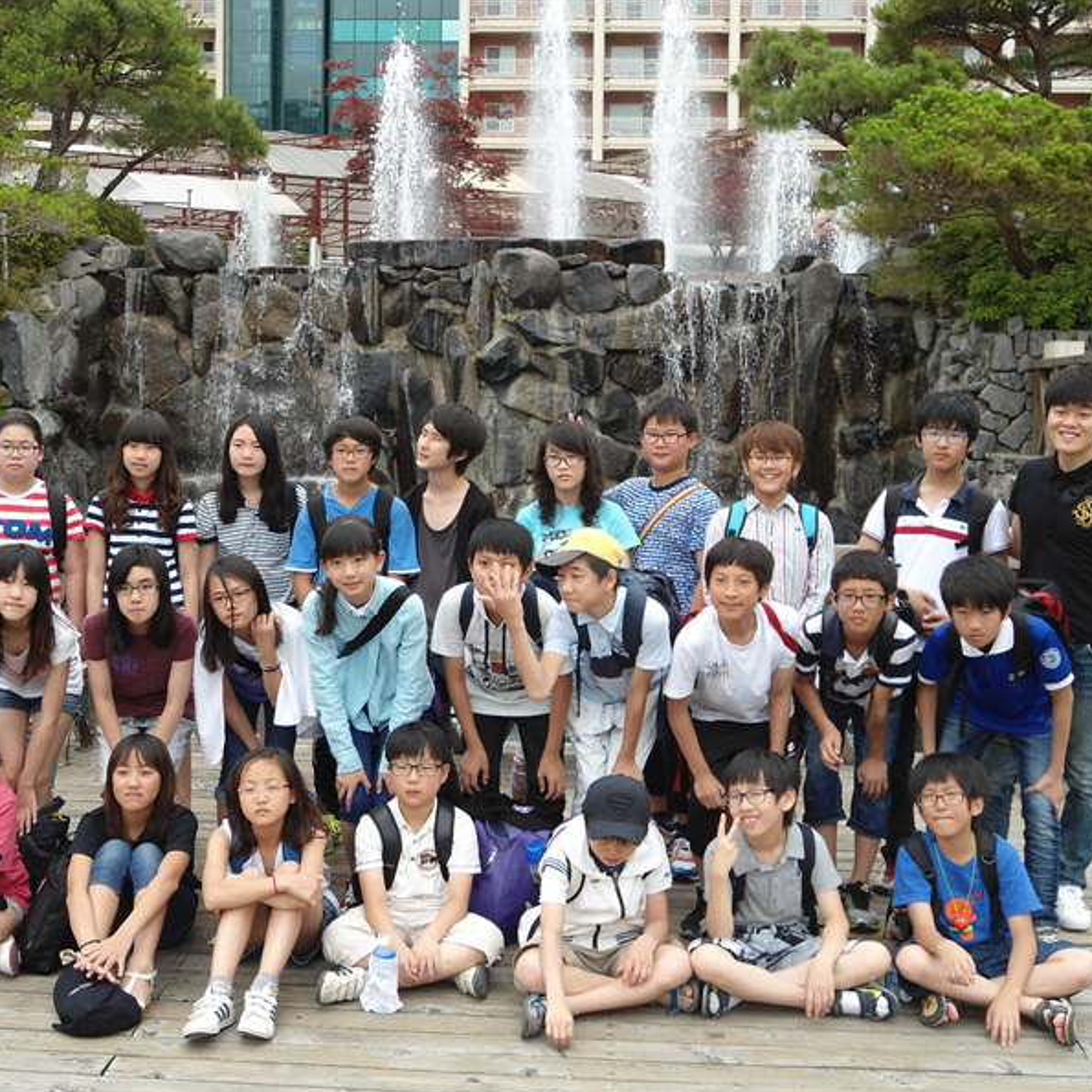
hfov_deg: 38.2
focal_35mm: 44
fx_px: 1570
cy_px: 549
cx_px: 426
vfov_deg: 38.3
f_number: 3.2
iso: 80
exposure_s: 1/320
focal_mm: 6.7
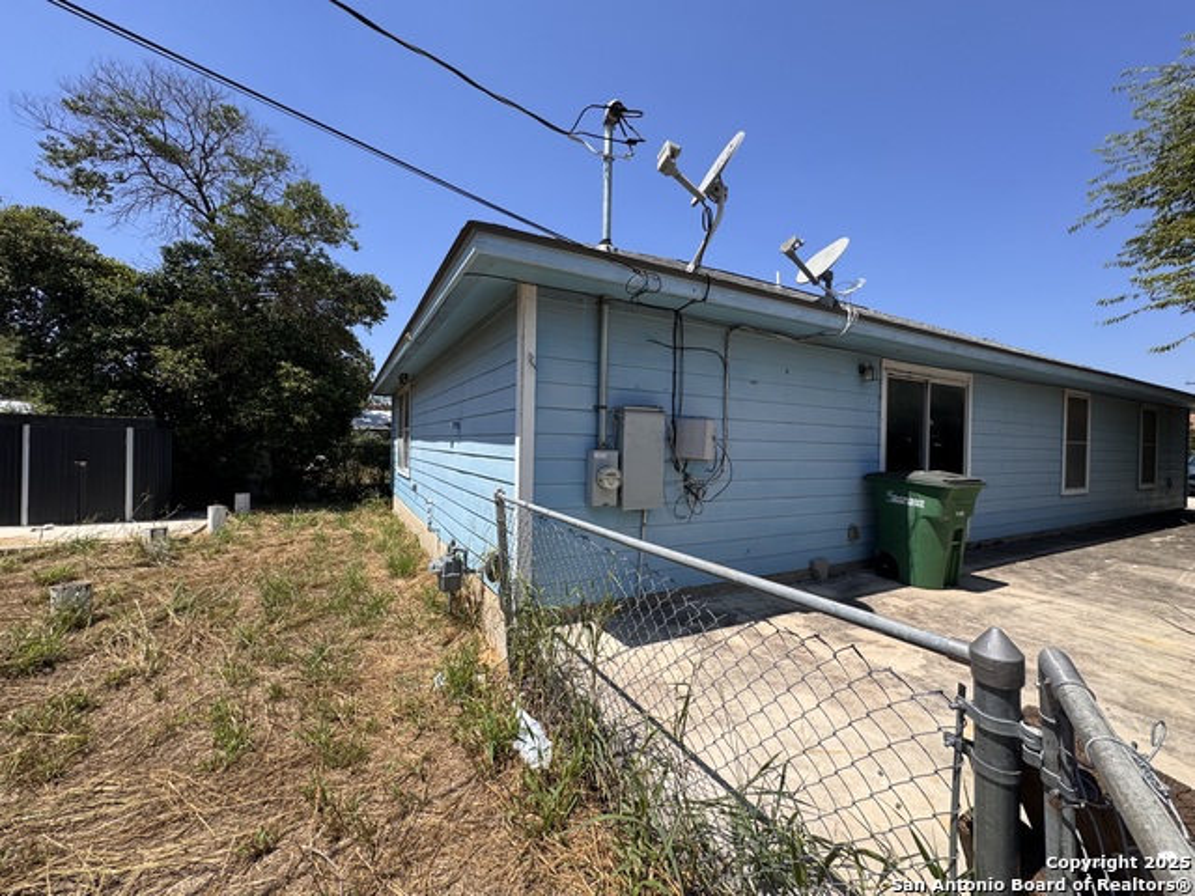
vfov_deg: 85.7
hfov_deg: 102.1
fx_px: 483
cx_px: 598
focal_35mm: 14
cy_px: 448
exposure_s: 1/1567
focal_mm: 2.22
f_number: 2.2
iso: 50
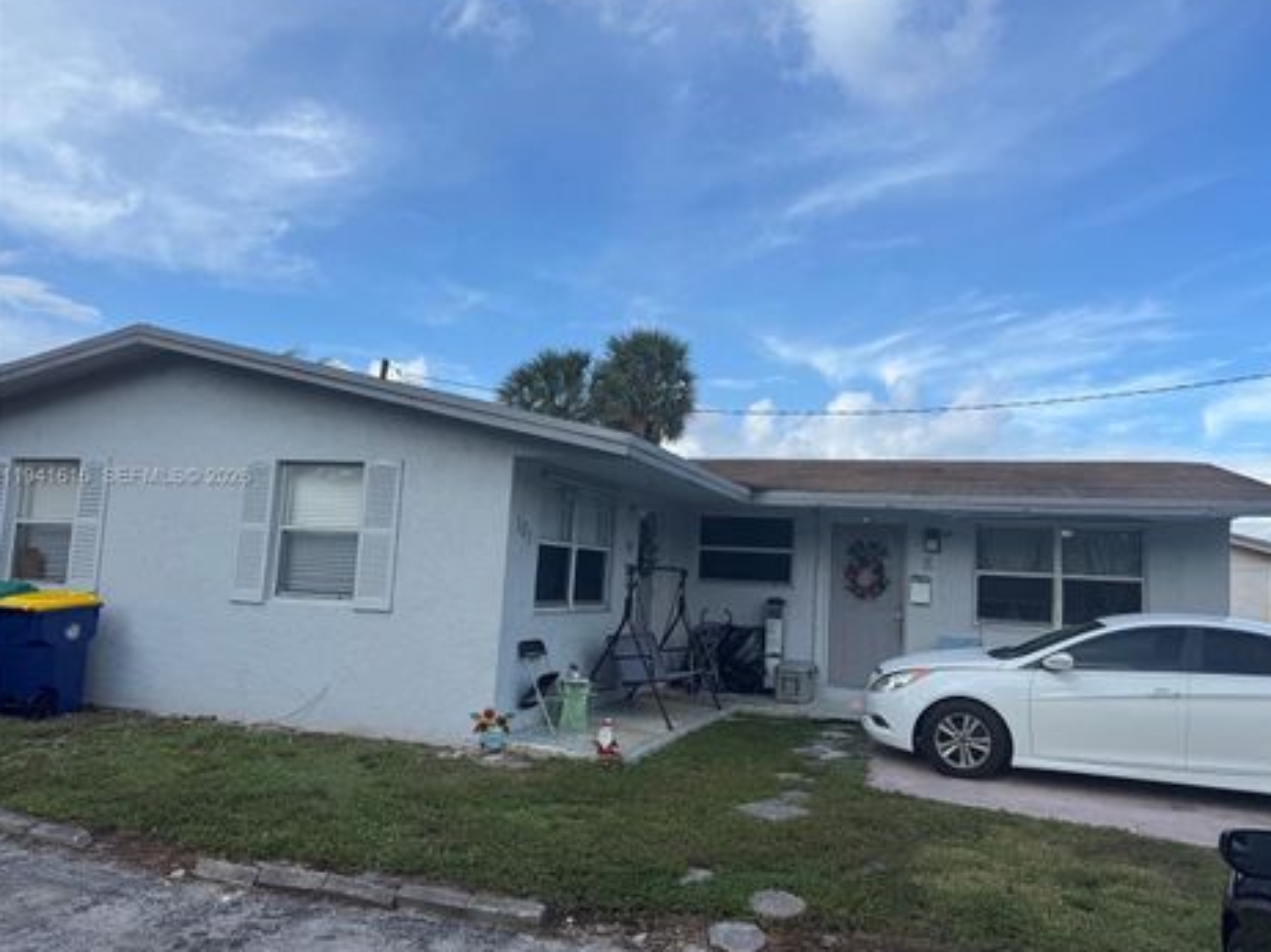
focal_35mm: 26
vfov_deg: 53.0
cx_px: 671
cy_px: 477
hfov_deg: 67.3
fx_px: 954
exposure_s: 1/3597
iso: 80
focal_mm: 6.76
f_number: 1.78
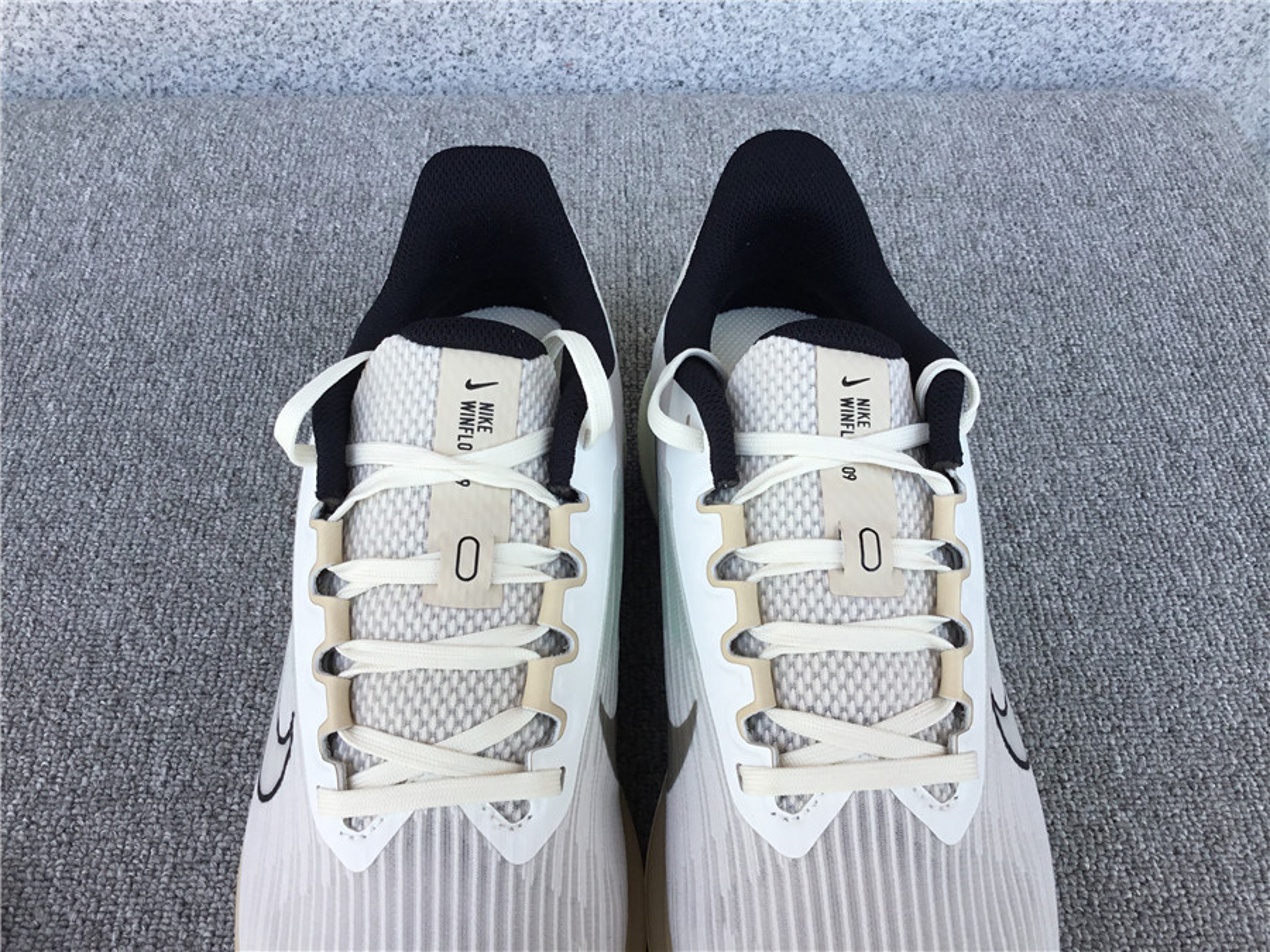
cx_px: 635
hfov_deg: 58.4
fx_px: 1137
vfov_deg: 45.4
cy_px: 476
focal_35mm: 31
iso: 25
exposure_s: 1/337
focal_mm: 3.3
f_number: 2.4
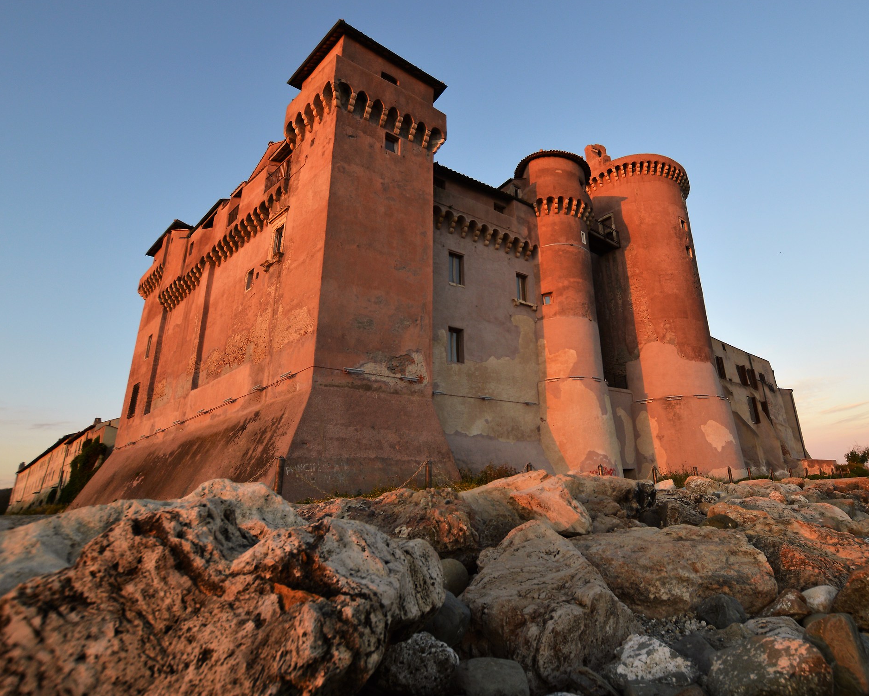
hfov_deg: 85.2
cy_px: 329
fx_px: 463
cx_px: 525
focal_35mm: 18
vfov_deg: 73.7
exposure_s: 1/80
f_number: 5.6
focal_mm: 10
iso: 100
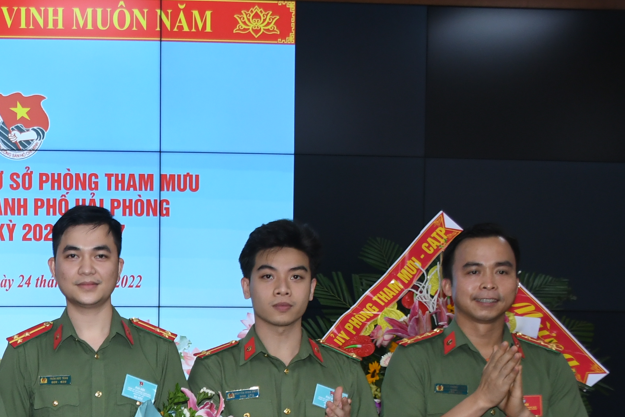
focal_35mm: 73
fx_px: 1267
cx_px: -100
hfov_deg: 25.3
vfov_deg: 18.1
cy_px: 446
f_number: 3.5
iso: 640
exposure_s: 1/200
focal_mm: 20
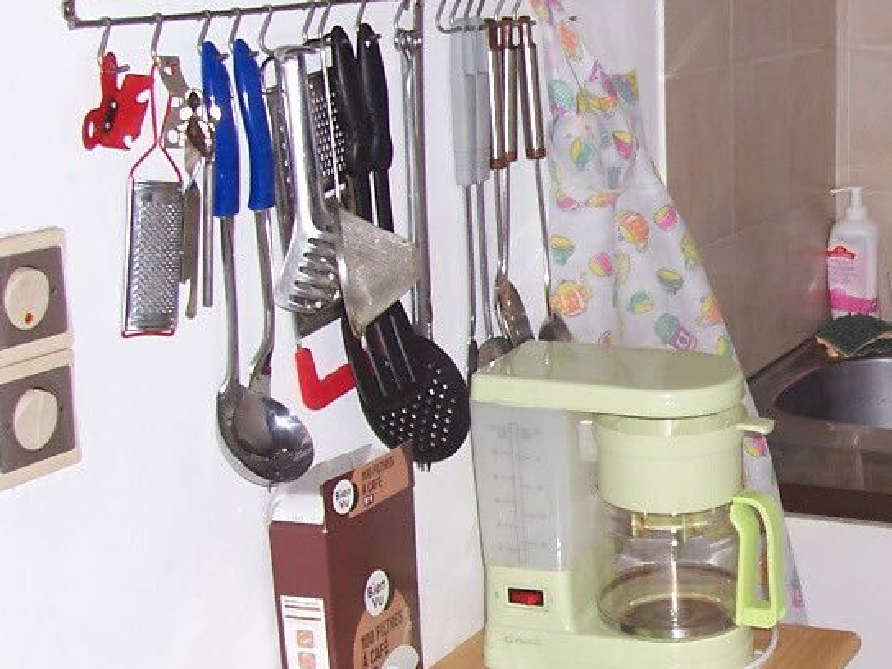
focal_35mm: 75
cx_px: 941
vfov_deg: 19.6
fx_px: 1933
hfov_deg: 24.5
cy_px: 464
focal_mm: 5.6
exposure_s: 1/60
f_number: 2.7
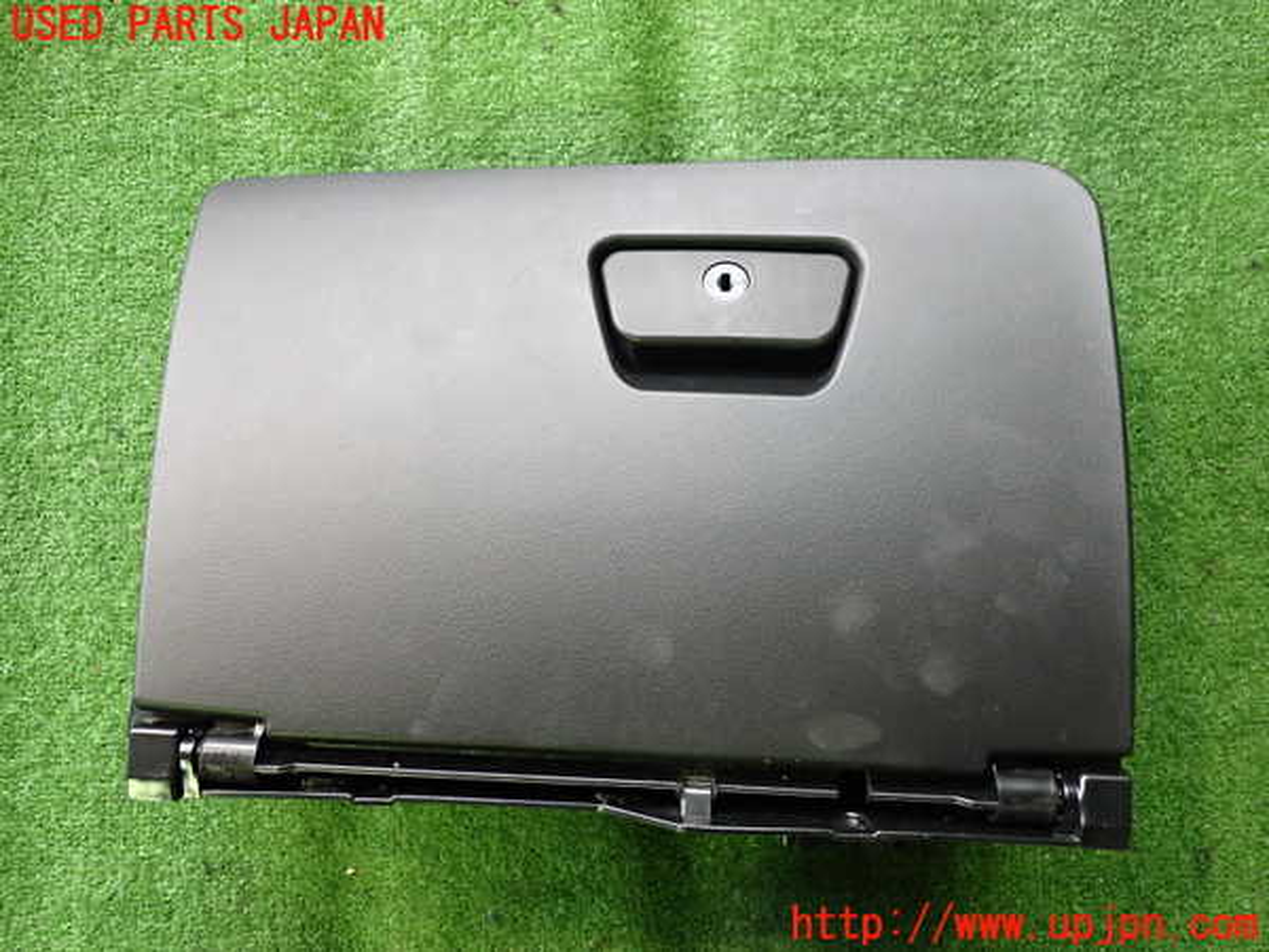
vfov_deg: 46.8
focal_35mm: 30
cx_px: 634
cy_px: 476
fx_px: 1100
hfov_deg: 60.0
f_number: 2.3
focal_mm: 5.4
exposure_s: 1/30
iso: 320
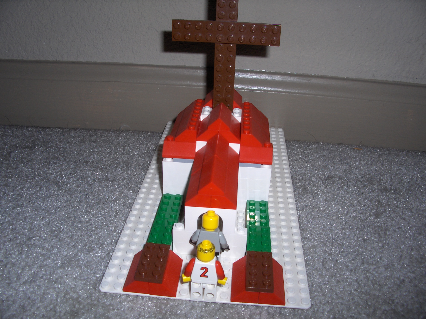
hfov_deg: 52.6
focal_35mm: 35
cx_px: 213
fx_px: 431
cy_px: 160
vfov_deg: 40.7
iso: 100
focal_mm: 5.8
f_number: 4.3
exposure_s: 1/60
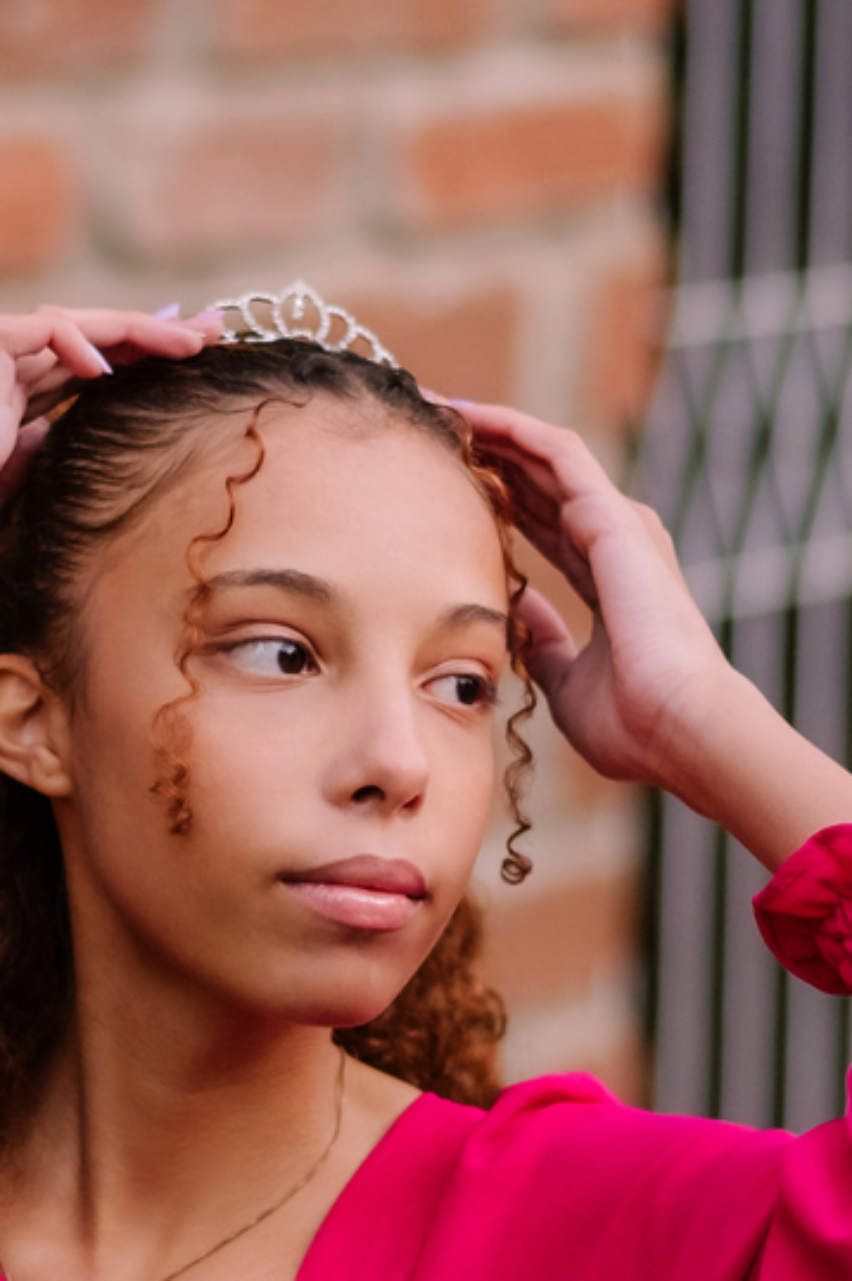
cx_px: 263
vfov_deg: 12.3
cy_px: 714
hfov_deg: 8.2
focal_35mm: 167
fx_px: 5939
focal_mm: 50
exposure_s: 1/500
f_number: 1.8
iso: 640
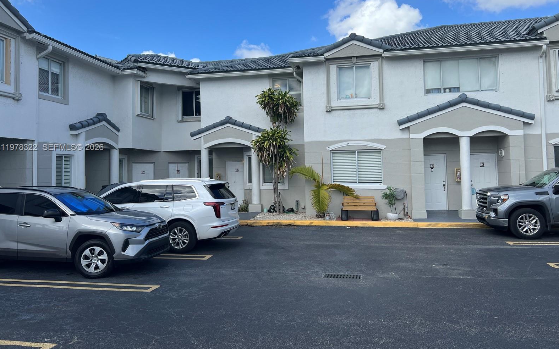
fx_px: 427
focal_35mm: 28
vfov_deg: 44.4
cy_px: 148
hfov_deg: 66.5
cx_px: 277
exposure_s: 1/2762
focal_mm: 5.7
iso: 50
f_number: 1.5
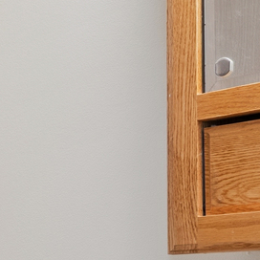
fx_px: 837
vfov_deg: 16.4
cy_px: 362
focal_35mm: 99
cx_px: -175
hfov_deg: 15.6
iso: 320
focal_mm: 13
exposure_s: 1/1.67
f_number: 8
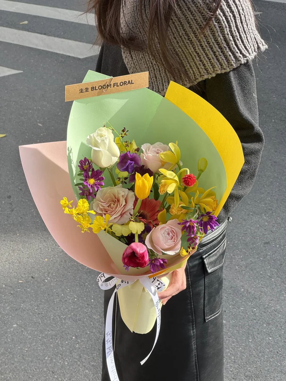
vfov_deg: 25.3
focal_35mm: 77
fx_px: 848
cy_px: 190
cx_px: 143
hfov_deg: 19.1
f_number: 2.8
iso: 25
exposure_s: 1/209
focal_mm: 9
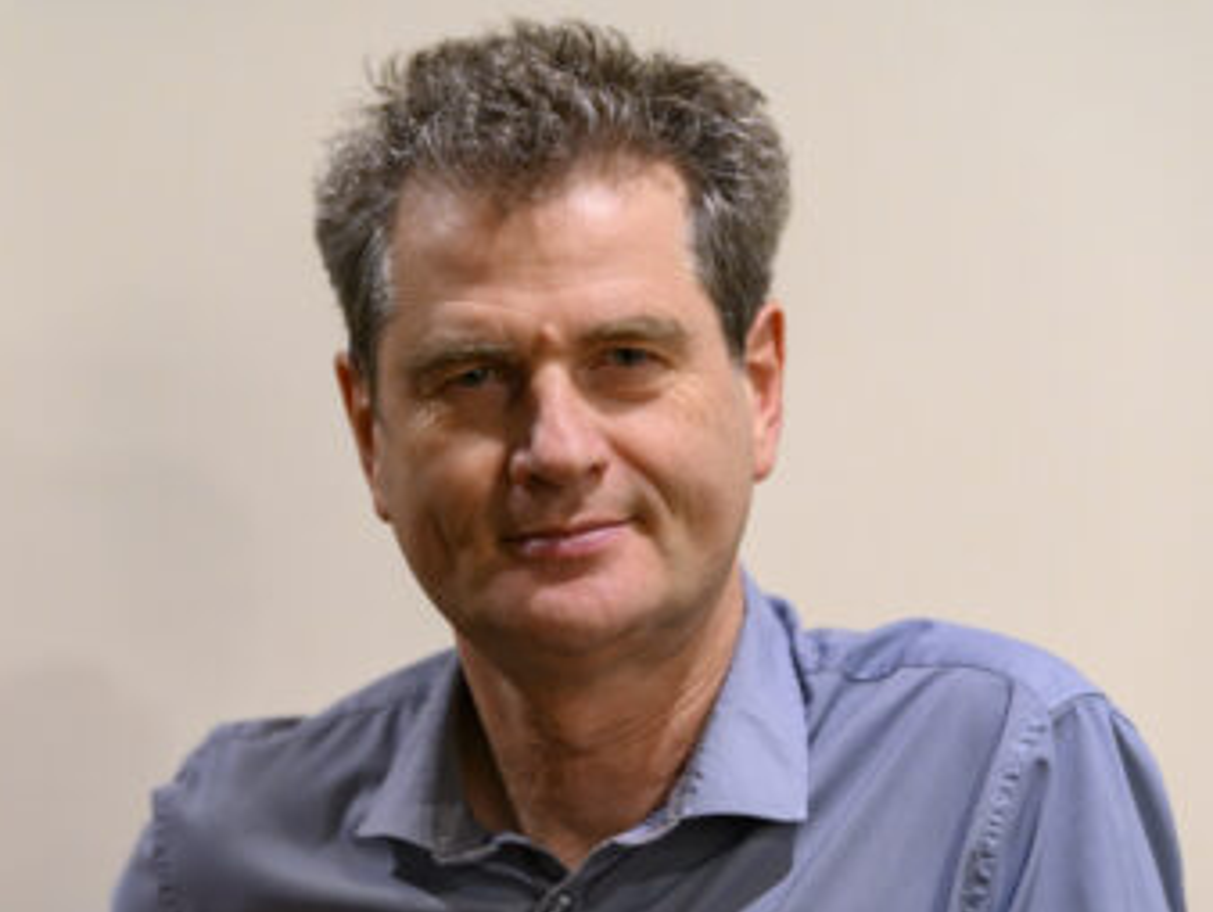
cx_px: 590
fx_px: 5365
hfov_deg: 12.9
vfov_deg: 9.7
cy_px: 456
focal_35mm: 153
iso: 5000
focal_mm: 140
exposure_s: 1/320
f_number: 3.2
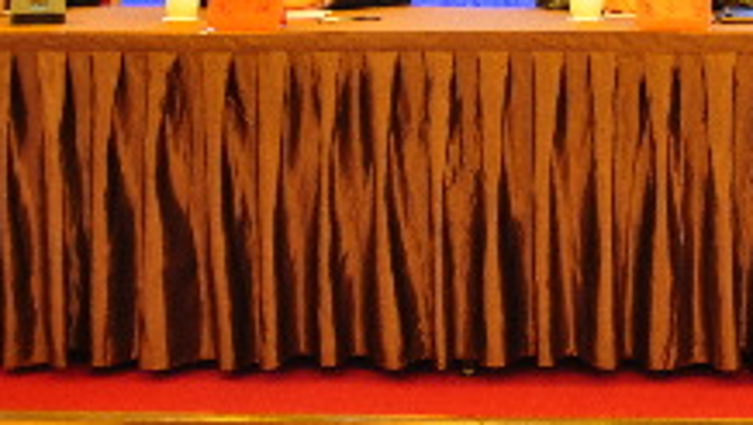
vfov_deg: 13.5
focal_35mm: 87
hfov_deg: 24.1
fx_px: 1738
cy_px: -116
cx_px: 601
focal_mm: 22
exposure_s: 1/50
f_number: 3.8
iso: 1600
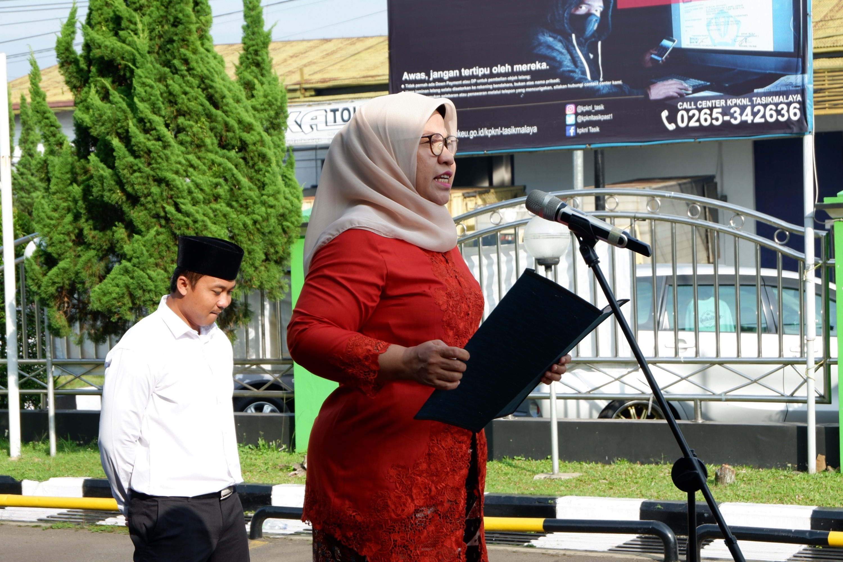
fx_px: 1756
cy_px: 281
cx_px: 422
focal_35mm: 75
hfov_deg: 27.0
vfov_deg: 18.2
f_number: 8
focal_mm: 50
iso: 200
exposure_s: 1/250
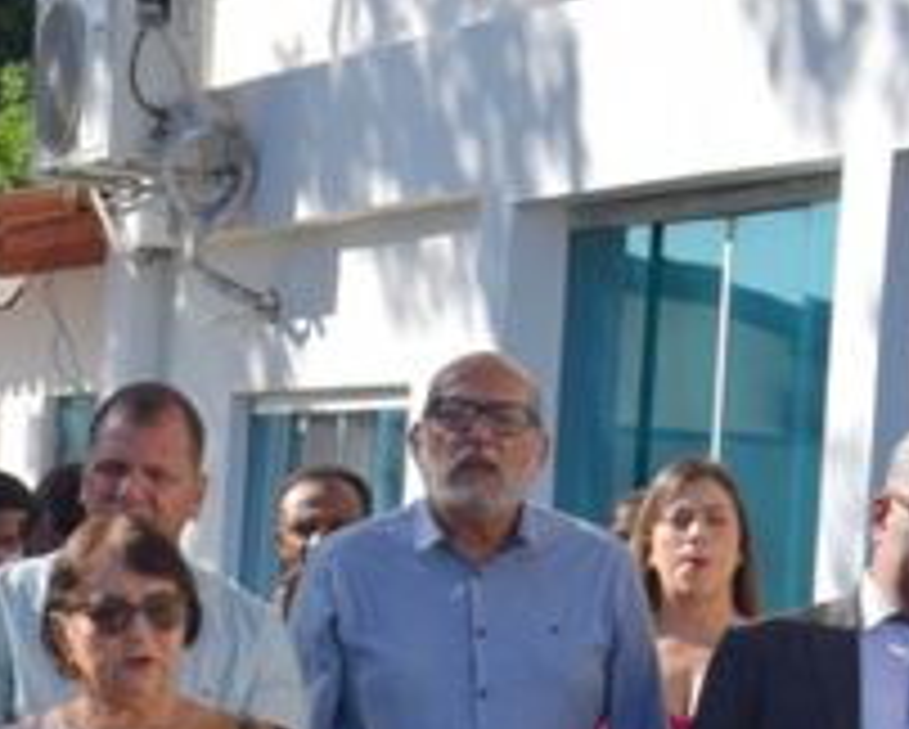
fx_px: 5574
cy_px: 605
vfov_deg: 7.5
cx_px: 140
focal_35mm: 207
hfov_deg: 9.3
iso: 100
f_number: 9
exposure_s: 1/200
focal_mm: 40
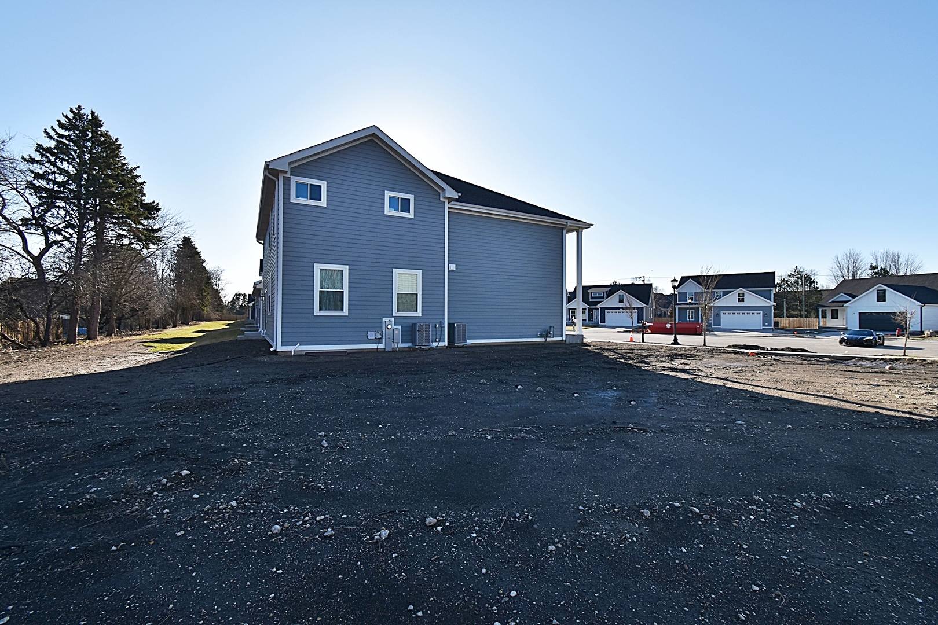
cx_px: 469
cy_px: 312
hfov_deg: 100.4
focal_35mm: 15
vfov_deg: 77.3
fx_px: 391
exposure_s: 1/320
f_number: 9
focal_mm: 10
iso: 200
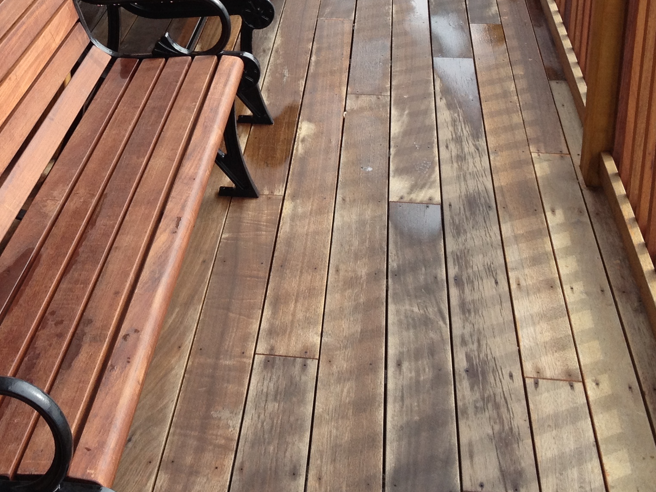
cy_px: 47
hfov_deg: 25.6
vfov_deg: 19.3
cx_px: 152
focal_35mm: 75
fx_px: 1421
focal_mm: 4.28
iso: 64
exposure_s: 1/336
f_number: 2.4
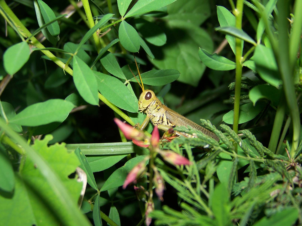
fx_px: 541
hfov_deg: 31.2
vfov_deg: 23.7
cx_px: 151
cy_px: 113
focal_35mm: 62
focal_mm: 10.5
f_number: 3.2
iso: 64
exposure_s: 1/30
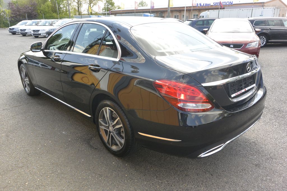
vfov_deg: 47.9
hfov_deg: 67.4
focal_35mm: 27
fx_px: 215
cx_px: 144
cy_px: 96
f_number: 4.5
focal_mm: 10
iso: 160
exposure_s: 1/250
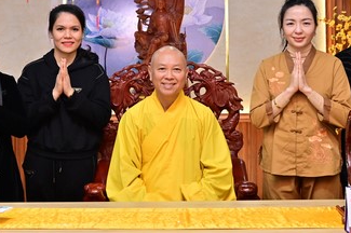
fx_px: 740
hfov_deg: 26.6
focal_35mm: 76
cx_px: 148
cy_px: 23
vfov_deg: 17.6
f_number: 5
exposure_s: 1/100
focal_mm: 38
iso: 1600
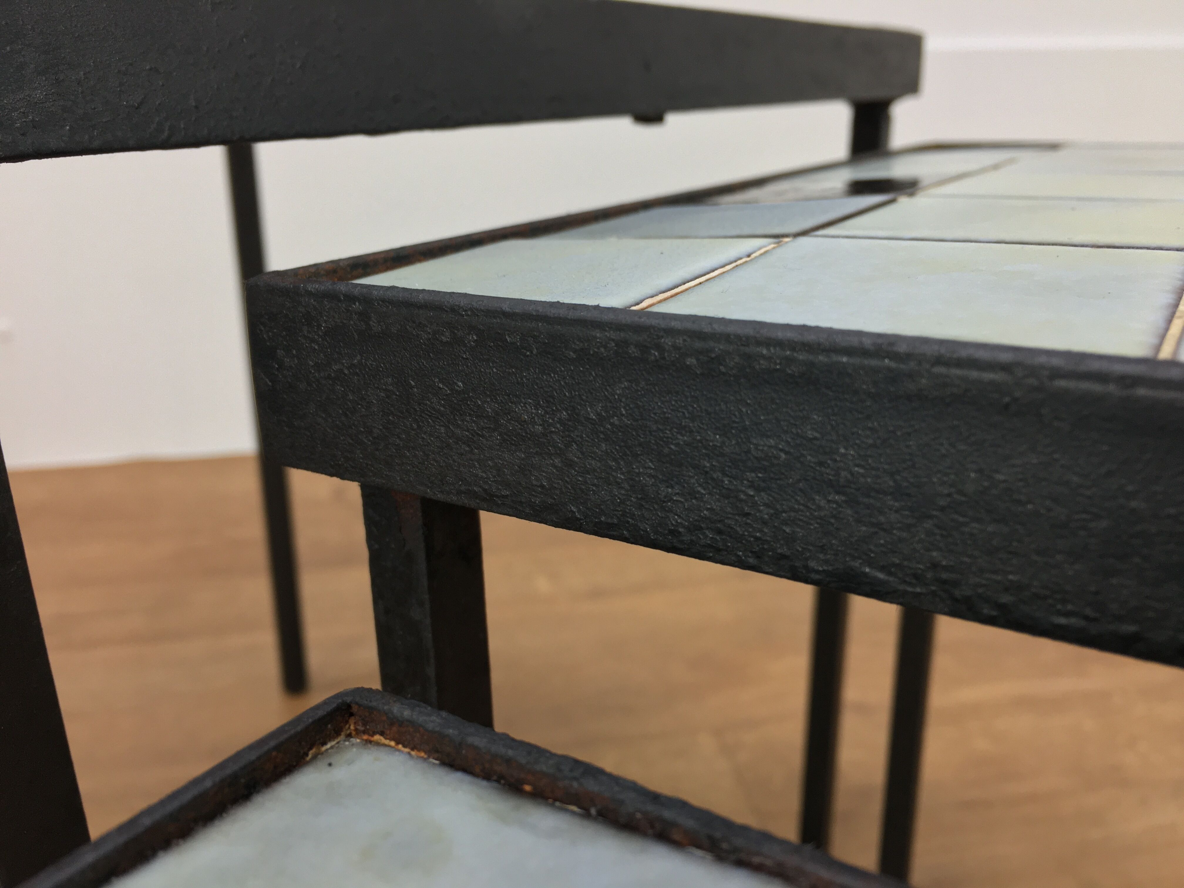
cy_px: 444
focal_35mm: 29
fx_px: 992
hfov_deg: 61.7
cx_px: 592
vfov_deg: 48.2
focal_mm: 4.15
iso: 40
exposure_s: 1/33
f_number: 2.2
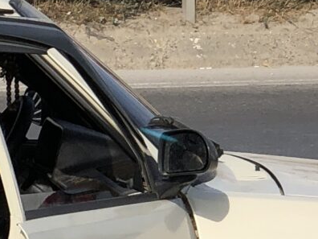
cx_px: -273
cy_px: 169
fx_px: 3087
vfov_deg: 4.4
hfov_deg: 5.8
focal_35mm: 336
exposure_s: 1/1091
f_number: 2.4
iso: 16
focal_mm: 6
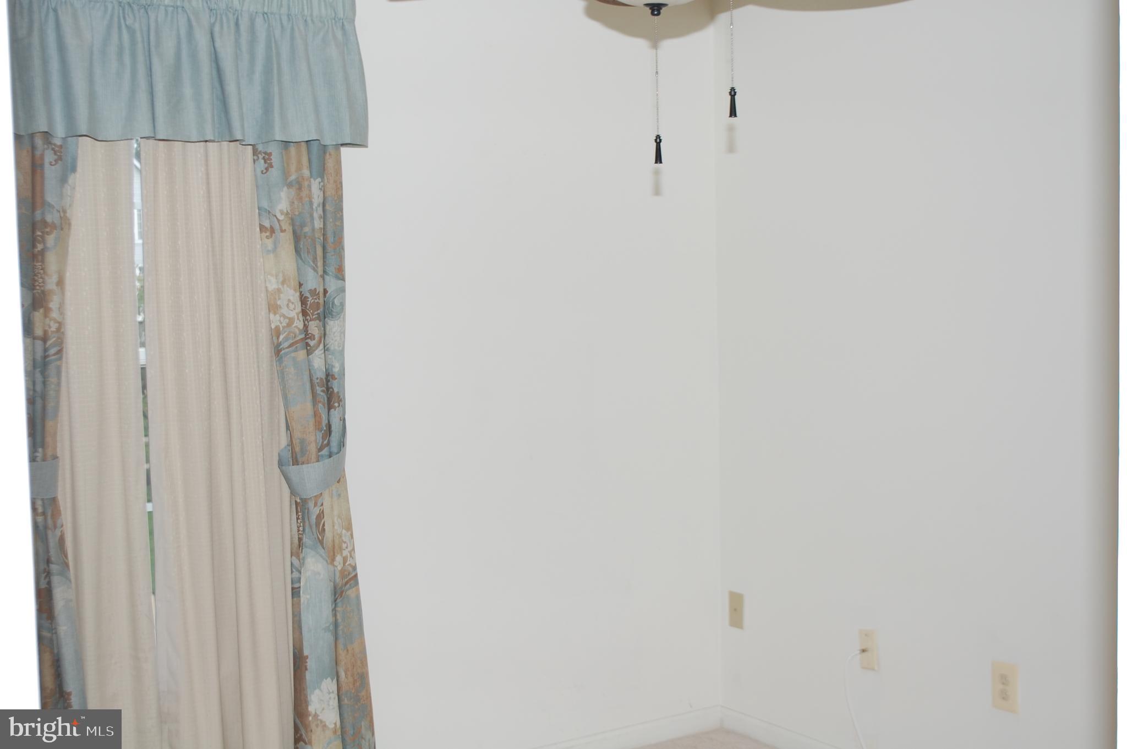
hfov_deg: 41.2
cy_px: 374
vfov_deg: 28.0
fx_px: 1501
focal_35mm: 48
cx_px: 564
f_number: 5
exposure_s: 1/60
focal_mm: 32
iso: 200
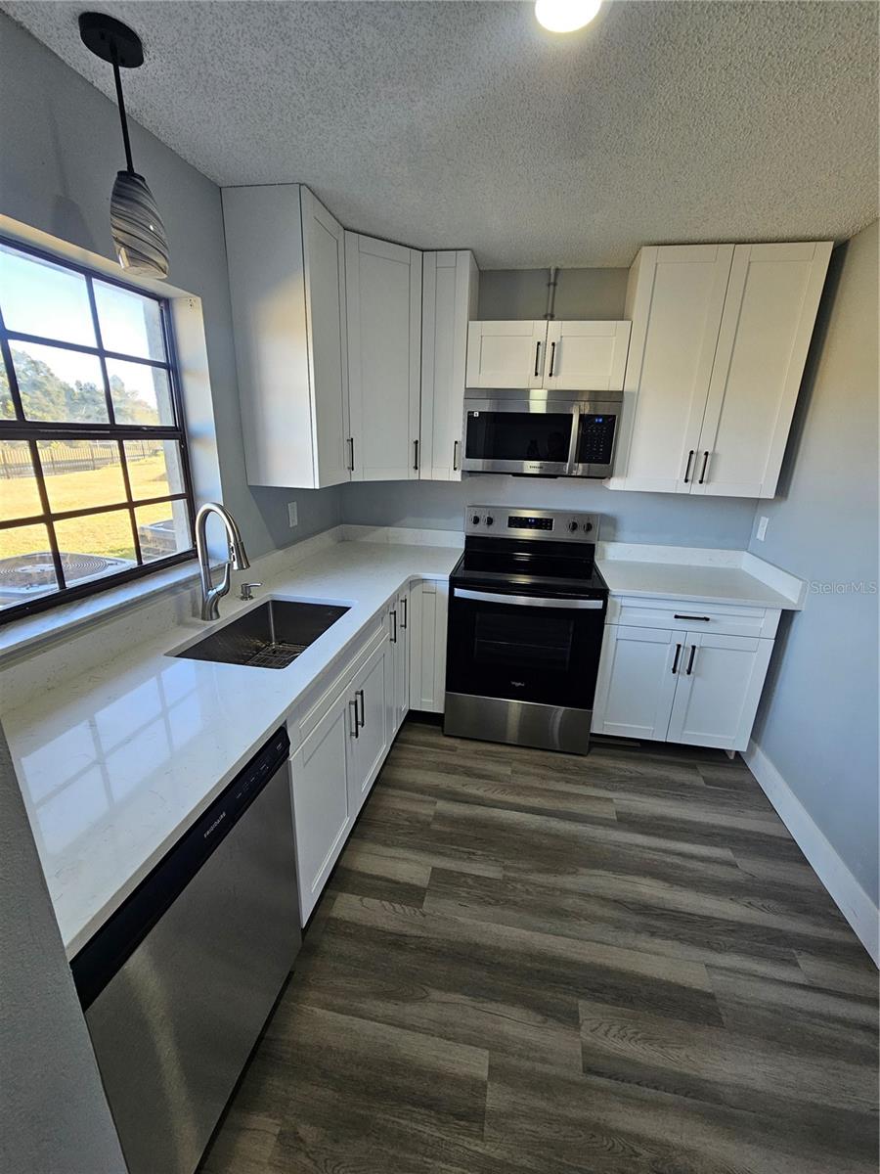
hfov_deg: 89.9
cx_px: 440
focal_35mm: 13
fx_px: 441
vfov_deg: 106.2
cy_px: 587
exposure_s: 1/60
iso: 80
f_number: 2.2
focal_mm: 2.2
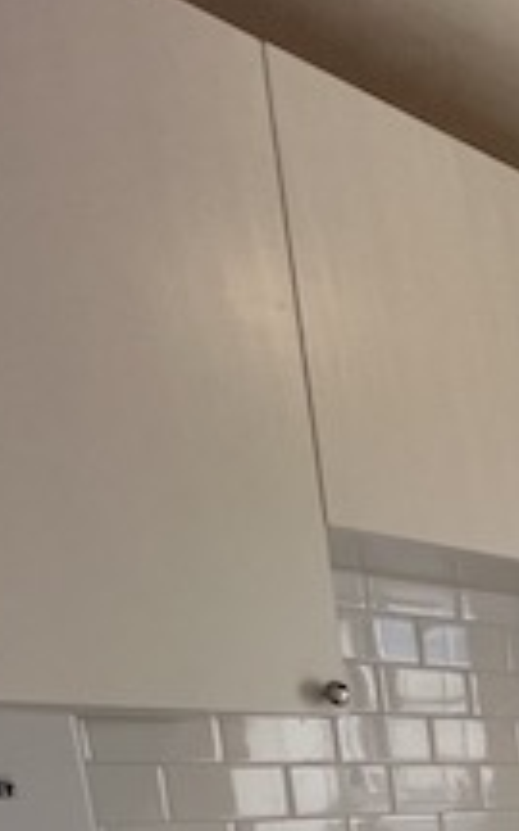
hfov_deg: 14.4
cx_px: 1296
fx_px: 1154
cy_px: 1008
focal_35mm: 51
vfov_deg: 32.4
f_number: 1.8
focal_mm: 1.57
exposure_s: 1/139
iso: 32
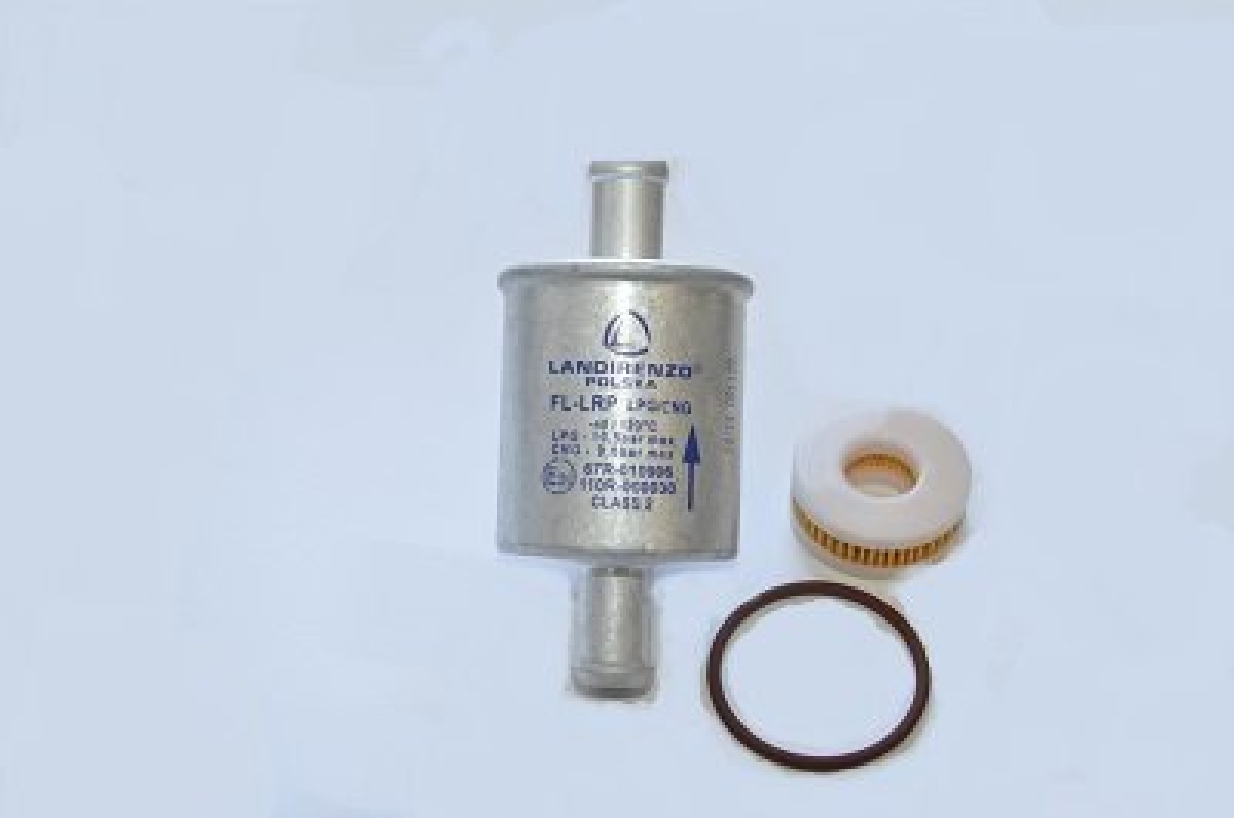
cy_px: 409
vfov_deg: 26.4
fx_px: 1745
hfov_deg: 39.0
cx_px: 617
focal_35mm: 51
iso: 400
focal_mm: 34
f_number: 5
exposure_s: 1/50
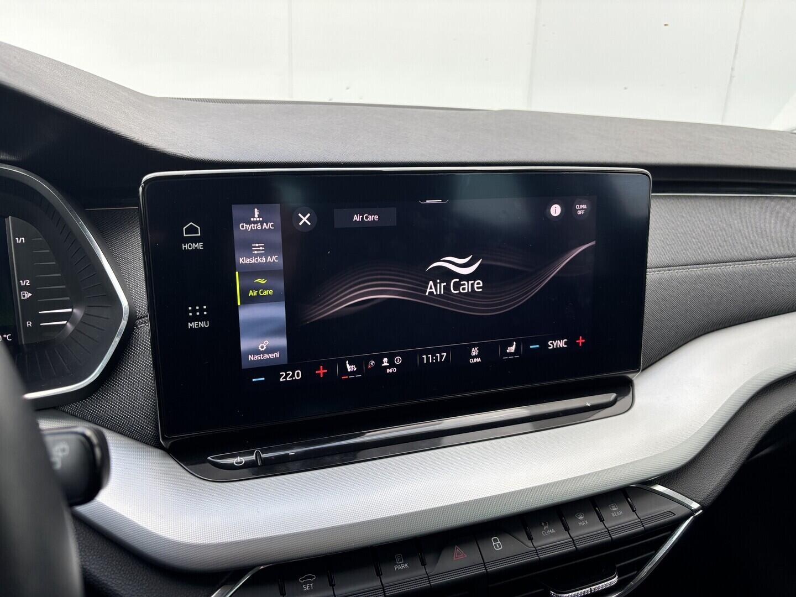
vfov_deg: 53.1
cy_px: 298
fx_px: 598
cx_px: 398
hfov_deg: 67.3
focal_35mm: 26
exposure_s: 1/222
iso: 40
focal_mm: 5.96
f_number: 1.6
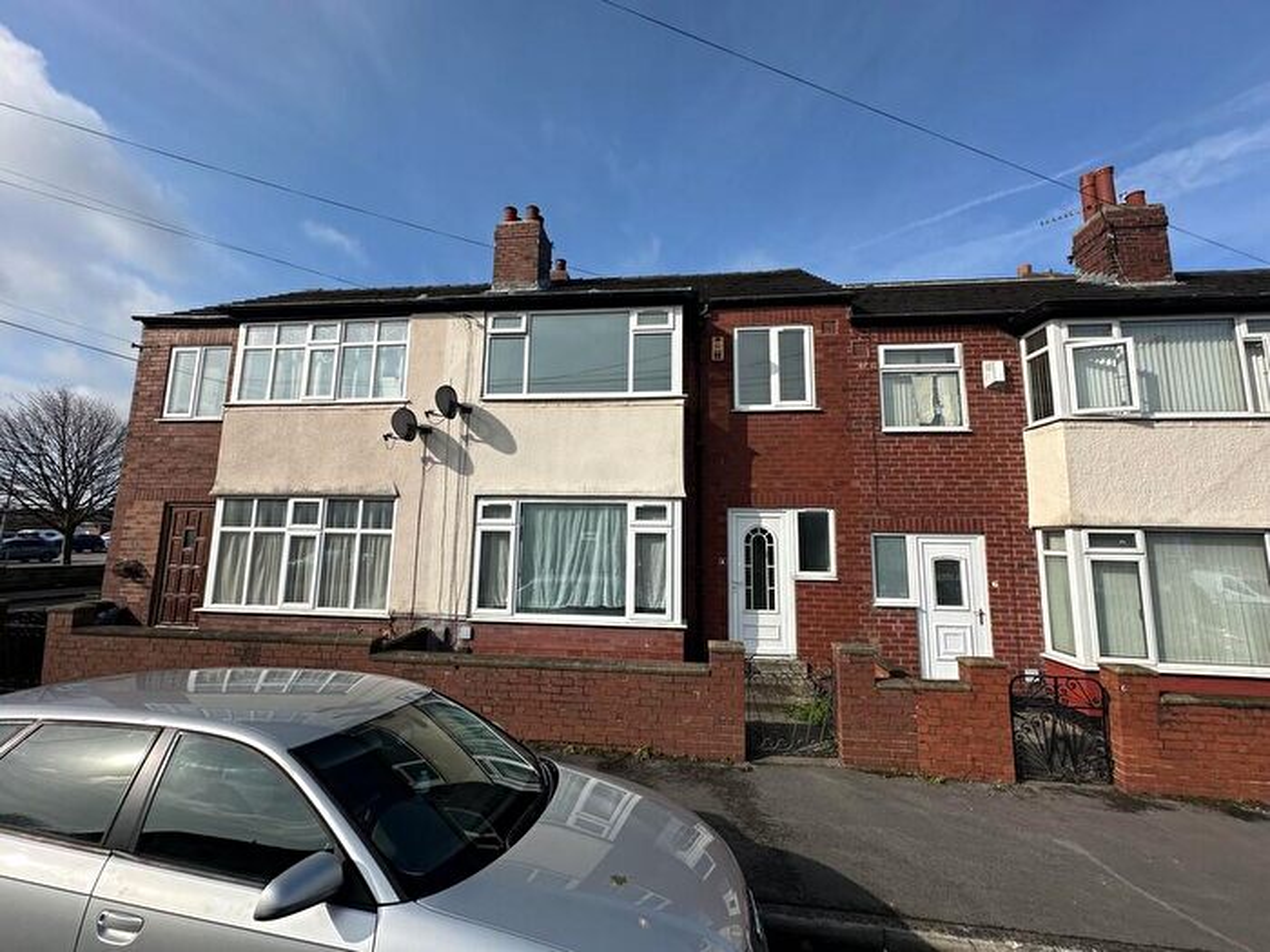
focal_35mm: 14
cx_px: 635
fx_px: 514
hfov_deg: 102.1
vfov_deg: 85.7
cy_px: 476
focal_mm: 2.22
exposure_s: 1/2174
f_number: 2.2
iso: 50
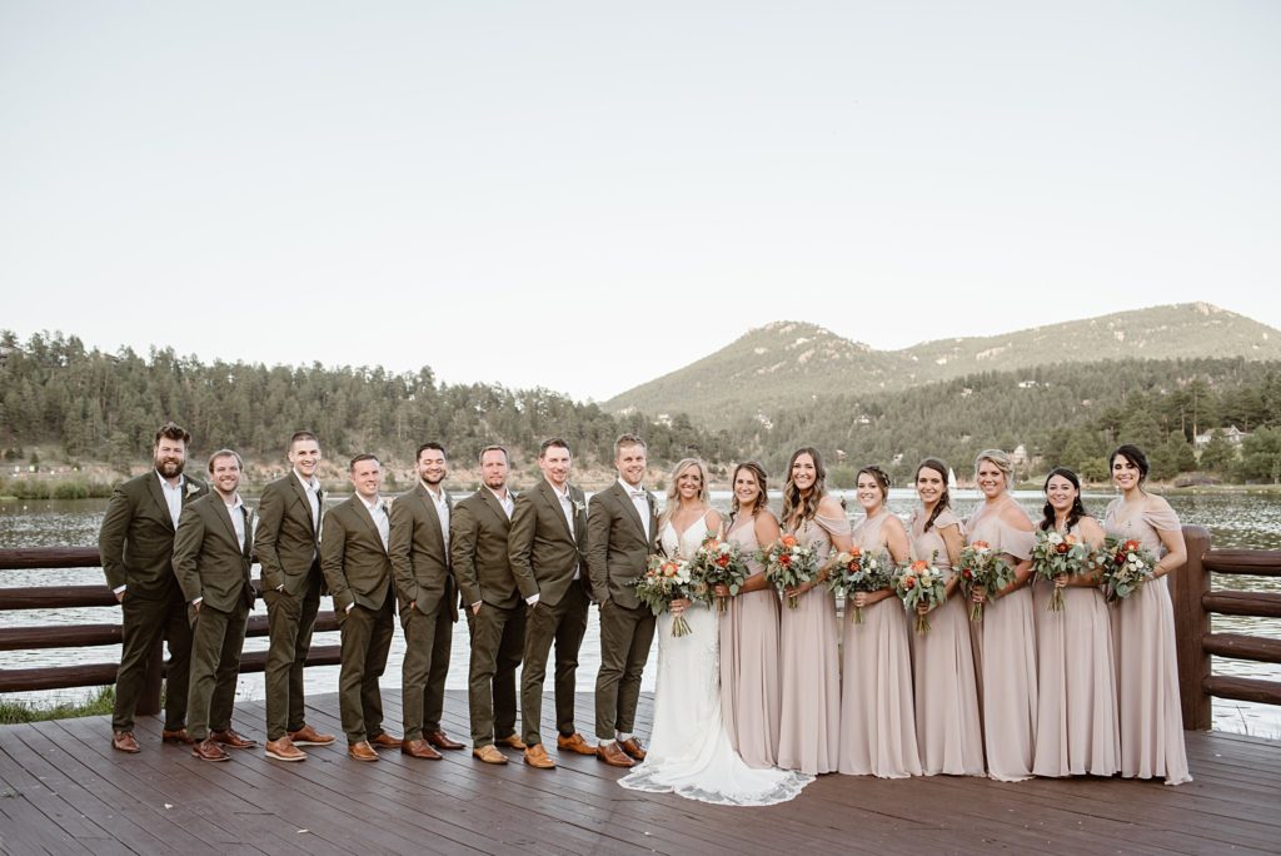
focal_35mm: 35
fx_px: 1246
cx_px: 640
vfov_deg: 37.9
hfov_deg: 54.4
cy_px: 428
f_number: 3.5
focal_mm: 35
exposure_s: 1/640
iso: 200
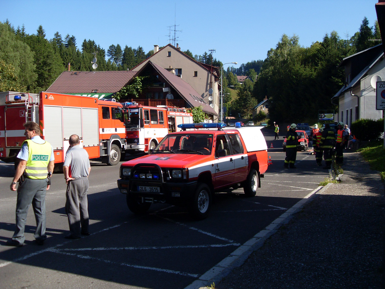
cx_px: 192
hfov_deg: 50.1
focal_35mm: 37
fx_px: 412
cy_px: 144
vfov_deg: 38.7
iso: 80
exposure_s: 1/180
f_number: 7
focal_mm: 6.3
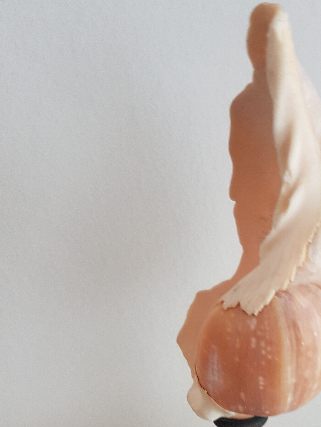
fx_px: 519
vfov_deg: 43.0
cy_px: 333
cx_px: 256
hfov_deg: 33.4
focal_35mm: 42
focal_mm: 4.2
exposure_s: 1/33
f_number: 1.7
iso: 160
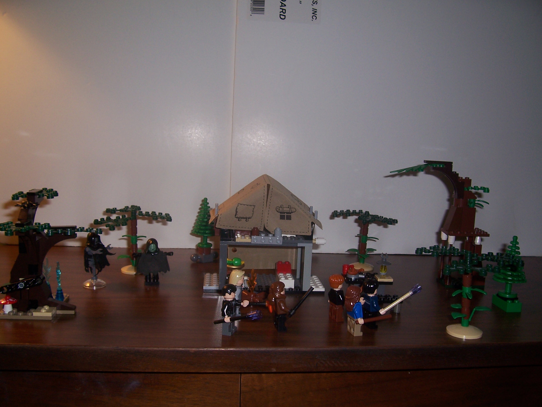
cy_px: 204
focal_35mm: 34
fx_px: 532
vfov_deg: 41.8
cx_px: 271
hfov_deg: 54.0
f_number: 2.7
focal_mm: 5.6
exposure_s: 1/60
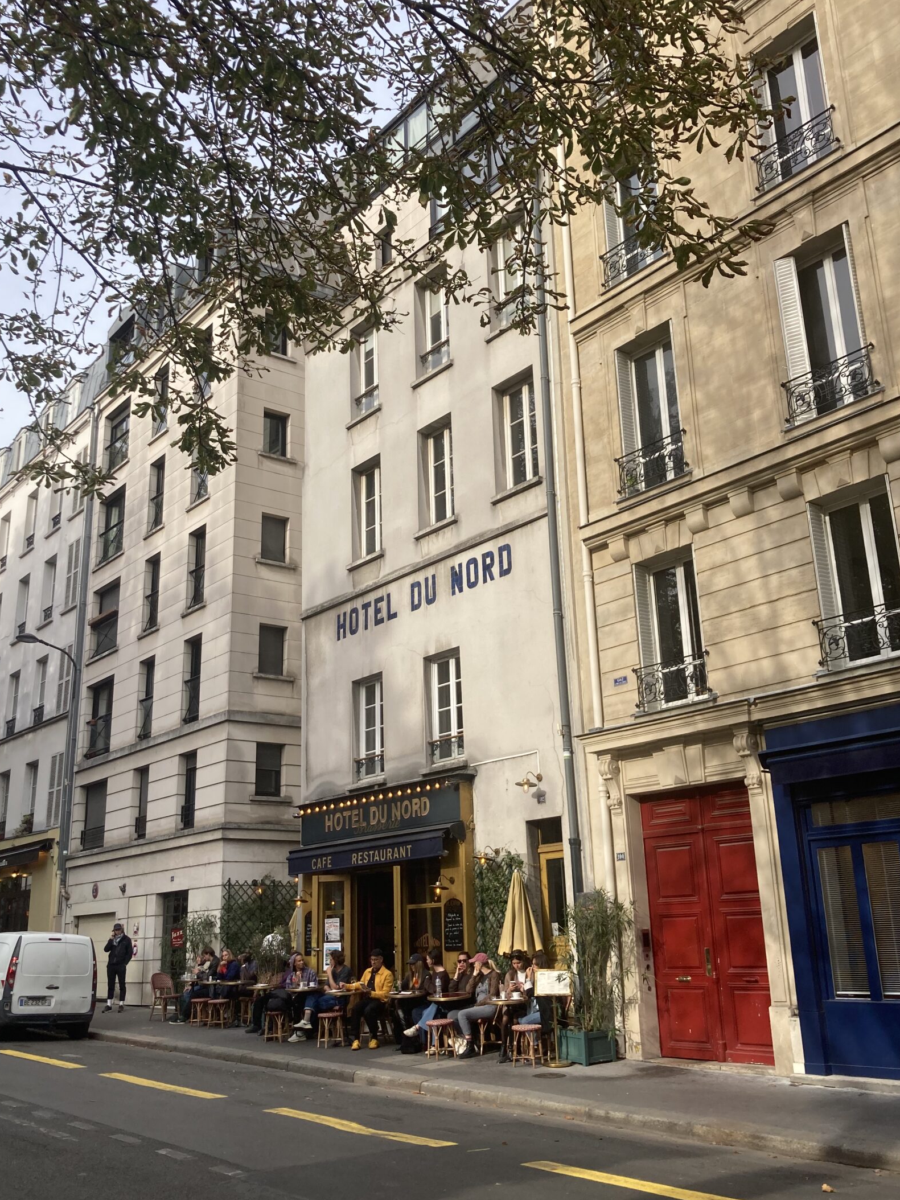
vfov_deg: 53.9
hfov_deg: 41.8
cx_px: 429
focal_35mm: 34
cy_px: 564
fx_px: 1179
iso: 20
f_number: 1.8
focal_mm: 3.99
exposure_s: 1/923
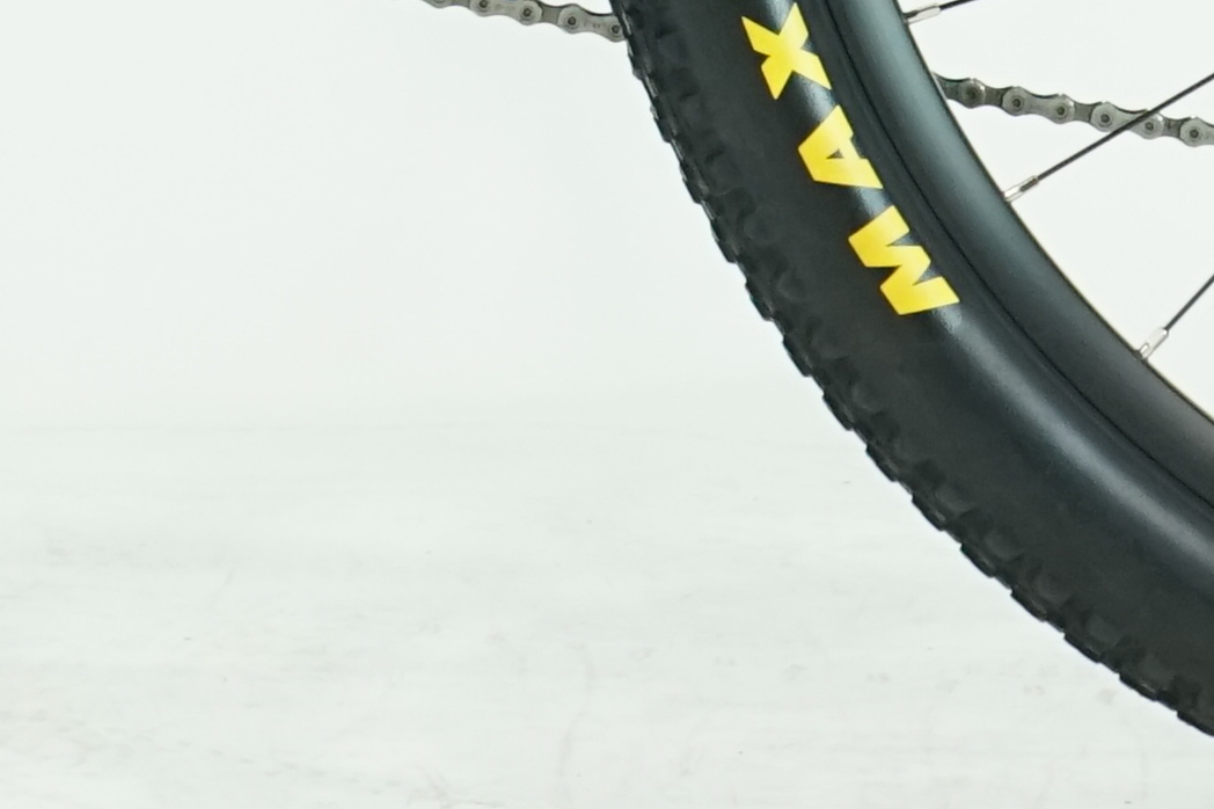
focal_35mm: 315
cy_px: -1210
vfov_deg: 4.3
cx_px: -147
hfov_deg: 6.5
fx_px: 10619
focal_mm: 55
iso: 1600
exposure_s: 1/200
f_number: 5.6
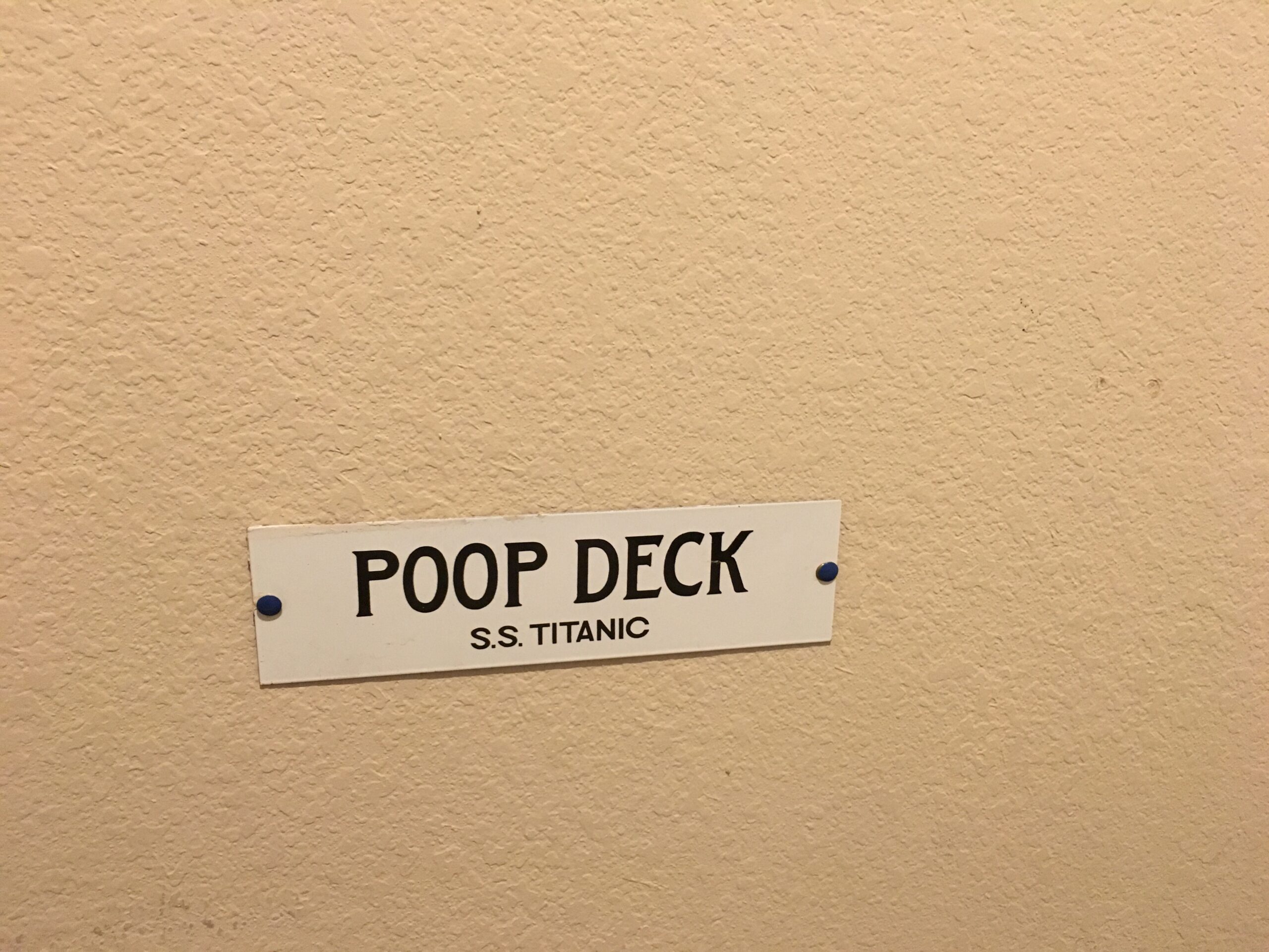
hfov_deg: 61.7
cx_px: 634
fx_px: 1063
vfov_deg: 48.2
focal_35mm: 29
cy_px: 476
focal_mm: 4.15
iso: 200
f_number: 2.2
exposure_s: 1/30
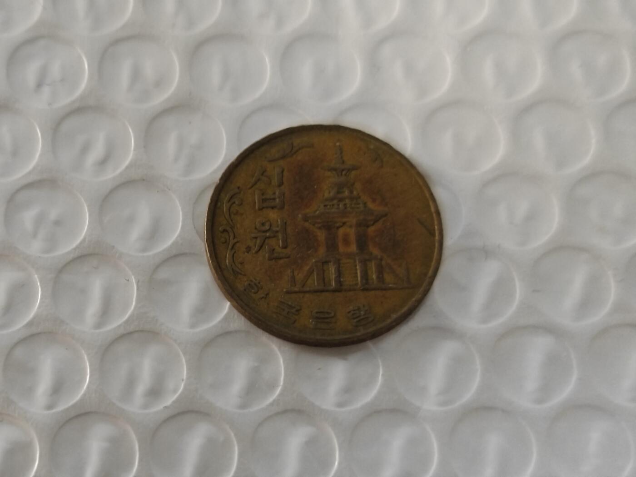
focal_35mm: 75
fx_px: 1378
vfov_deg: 19.6
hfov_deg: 26.0
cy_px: 238
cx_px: 318
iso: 640
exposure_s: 1/60
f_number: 1.9
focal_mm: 8.7
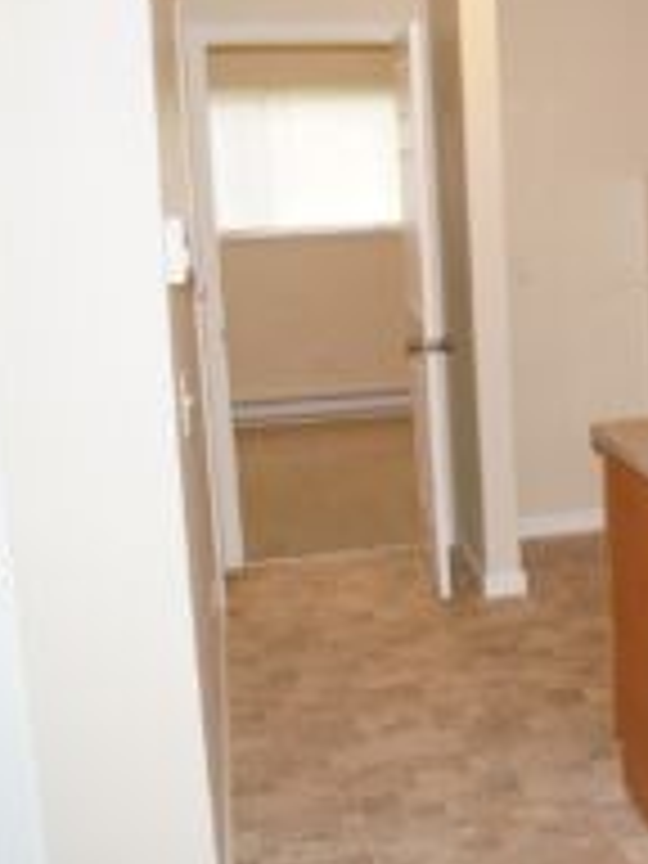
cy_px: 349
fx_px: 1348
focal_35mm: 54
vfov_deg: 35.4
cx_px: 698
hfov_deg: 25.3
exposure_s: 1/160
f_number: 4
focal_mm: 18
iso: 800
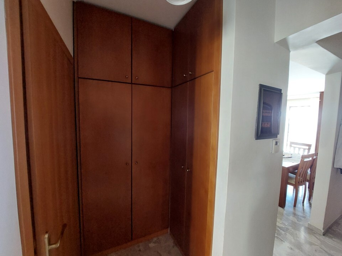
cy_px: 128
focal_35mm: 13
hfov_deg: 106.2
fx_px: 128
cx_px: 171
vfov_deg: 89.9
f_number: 2.2
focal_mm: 1.74
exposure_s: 1/25
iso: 400
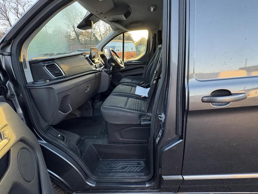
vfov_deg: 77.9
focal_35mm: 16
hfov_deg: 94.2
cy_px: 88
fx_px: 119
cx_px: 141
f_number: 2.2
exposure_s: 1/96
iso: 250
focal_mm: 2.22
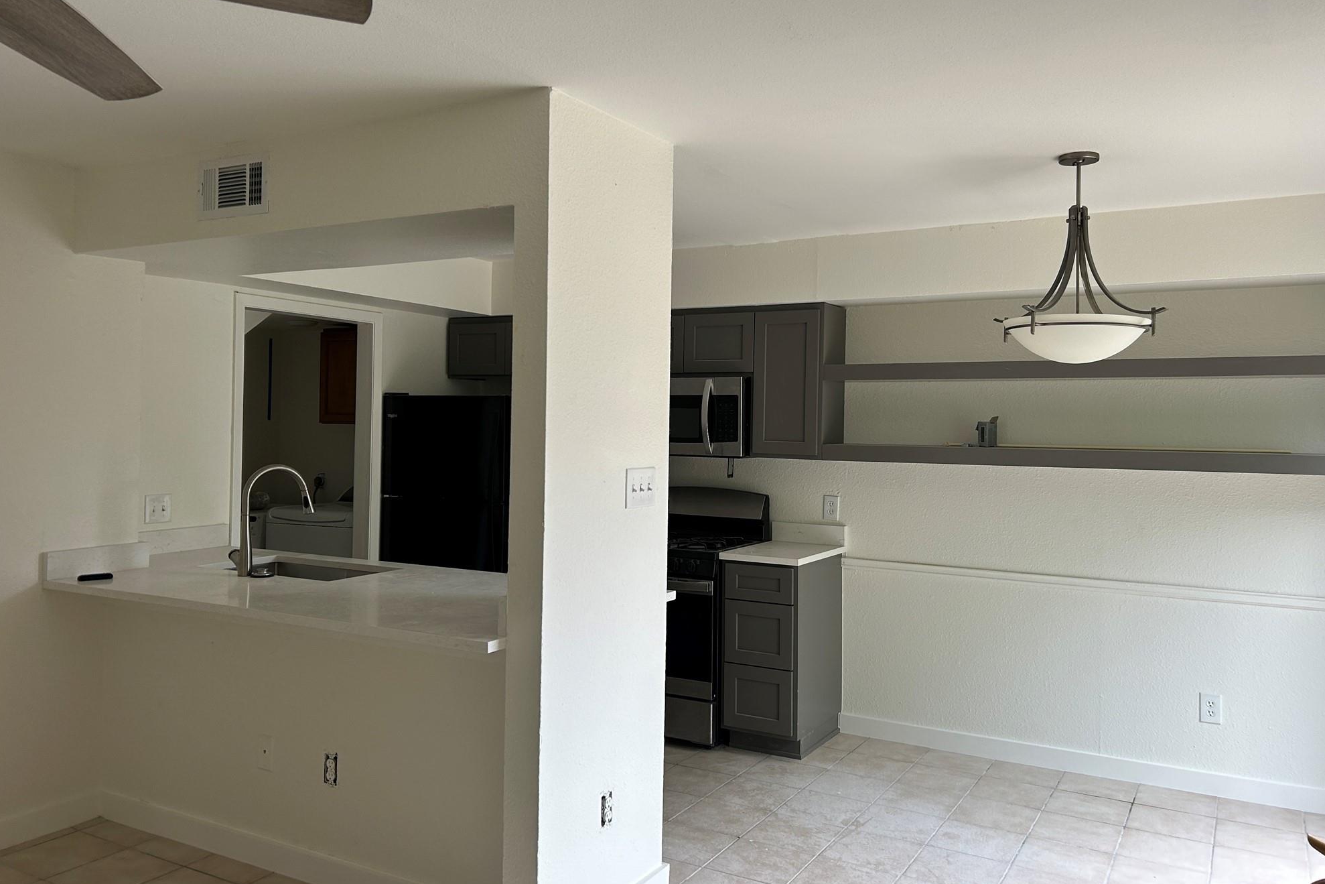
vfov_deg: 46.3
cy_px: 399
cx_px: 671
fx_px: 1031
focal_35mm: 28
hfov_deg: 65.5
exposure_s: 1/121
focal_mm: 5.7
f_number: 1.5
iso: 64
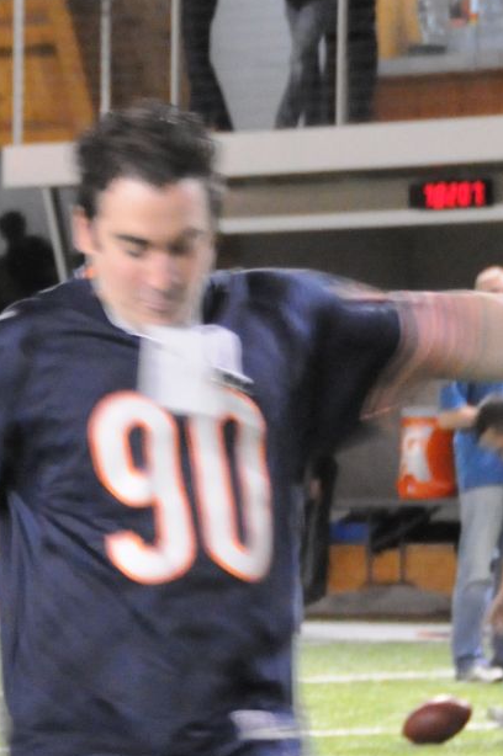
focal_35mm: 350
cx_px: 83
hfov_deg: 3.9
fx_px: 7351
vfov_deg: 5.9
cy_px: 861
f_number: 5
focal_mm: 70
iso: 3200
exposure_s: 1/40
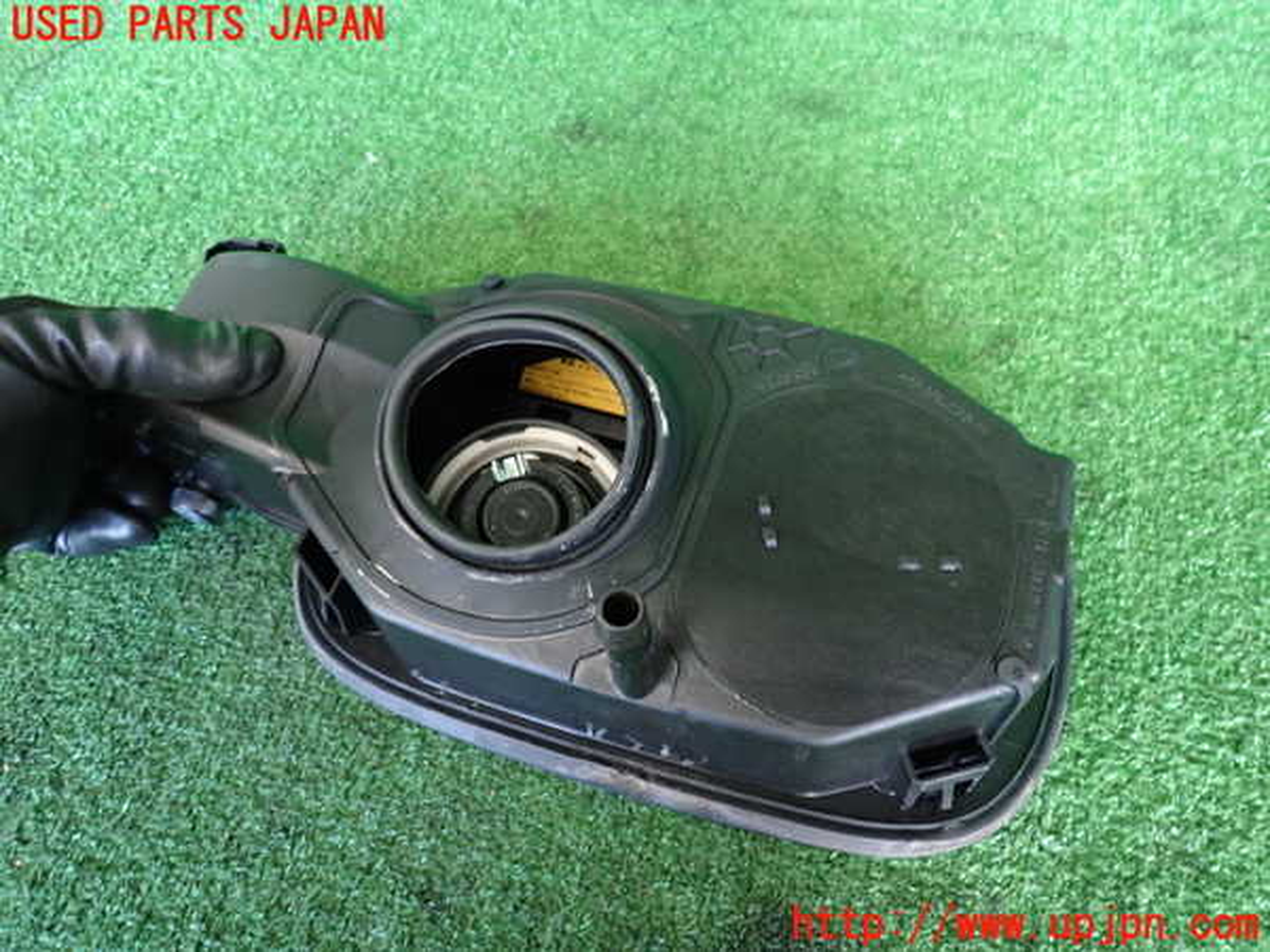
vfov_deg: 54.9
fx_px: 917
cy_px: 476
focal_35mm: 25
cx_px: 635
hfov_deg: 69.4
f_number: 2
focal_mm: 4.5
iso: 320
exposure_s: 1/30
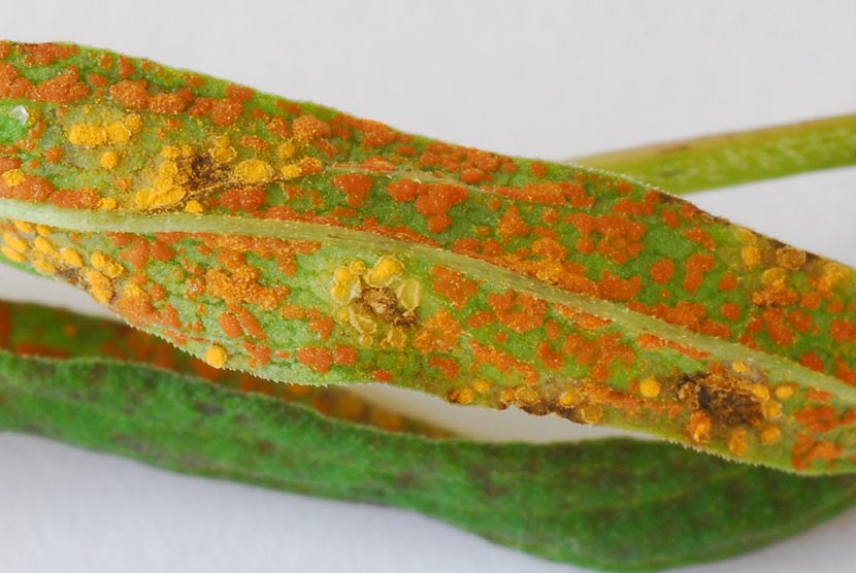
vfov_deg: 10.2
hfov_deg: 15.2
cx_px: 428
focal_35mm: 135
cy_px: 286
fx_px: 3215
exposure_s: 1/5
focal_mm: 90
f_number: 32
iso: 250
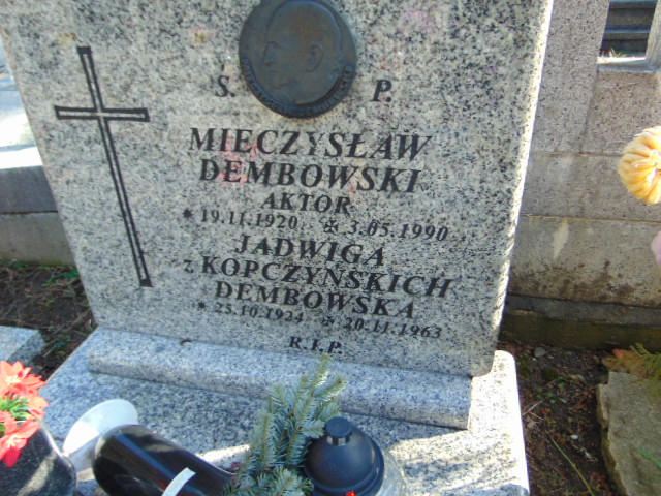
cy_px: 248
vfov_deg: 51.4
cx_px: 330
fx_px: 516
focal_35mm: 27
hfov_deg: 65.3
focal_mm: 4.9
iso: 100
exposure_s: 1/160
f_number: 3
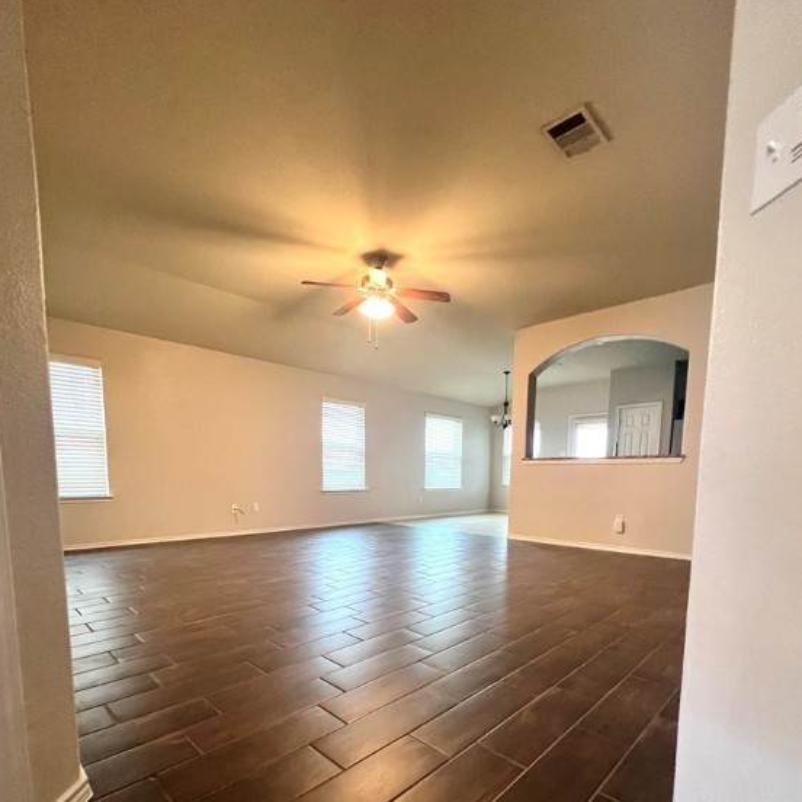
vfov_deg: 84.8
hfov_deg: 87.4
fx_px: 419
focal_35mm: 16
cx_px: 401
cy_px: 526
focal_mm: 1.57
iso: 500
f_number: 1.8
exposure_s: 1/60
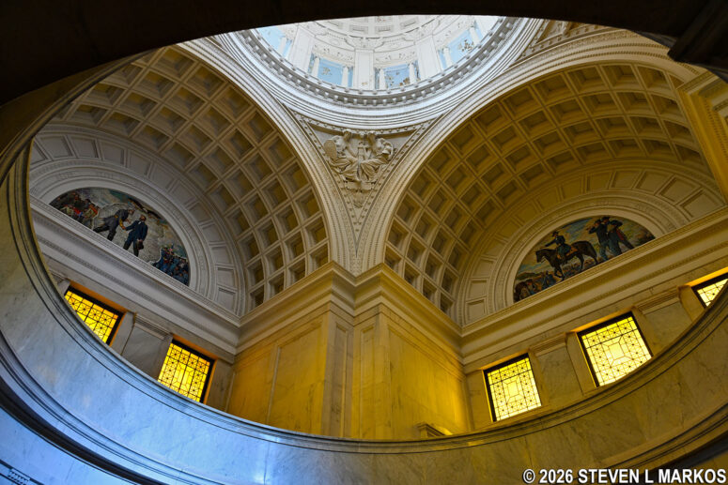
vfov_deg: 53.2
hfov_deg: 73.7
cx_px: 364
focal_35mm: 24
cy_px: 242
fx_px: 485
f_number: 7.1
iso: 900
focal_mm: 24
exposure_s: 1/5
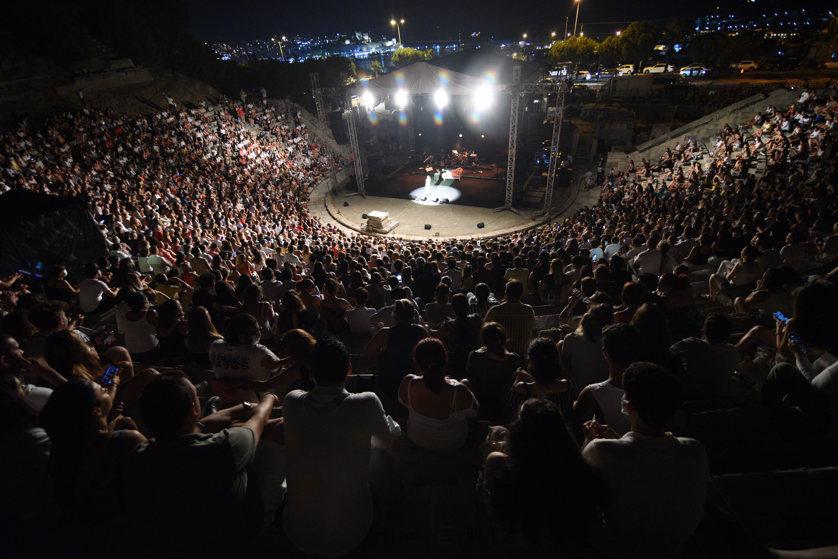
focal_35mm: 16
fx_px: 372
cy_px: 280
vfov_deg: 73.7
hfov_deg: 96.7
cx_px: 419
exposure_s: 1/50
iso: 5000
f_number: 2.8
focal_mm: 16
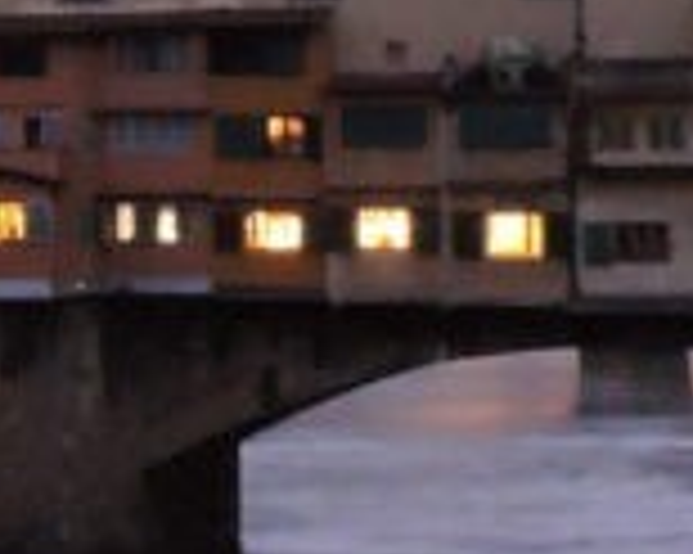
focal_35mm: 226
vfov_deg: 6.8
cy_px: -158
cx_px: -675
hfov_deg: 8.2
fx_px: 4632
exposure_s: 1/30
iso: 800
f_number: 4
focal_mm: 5.9
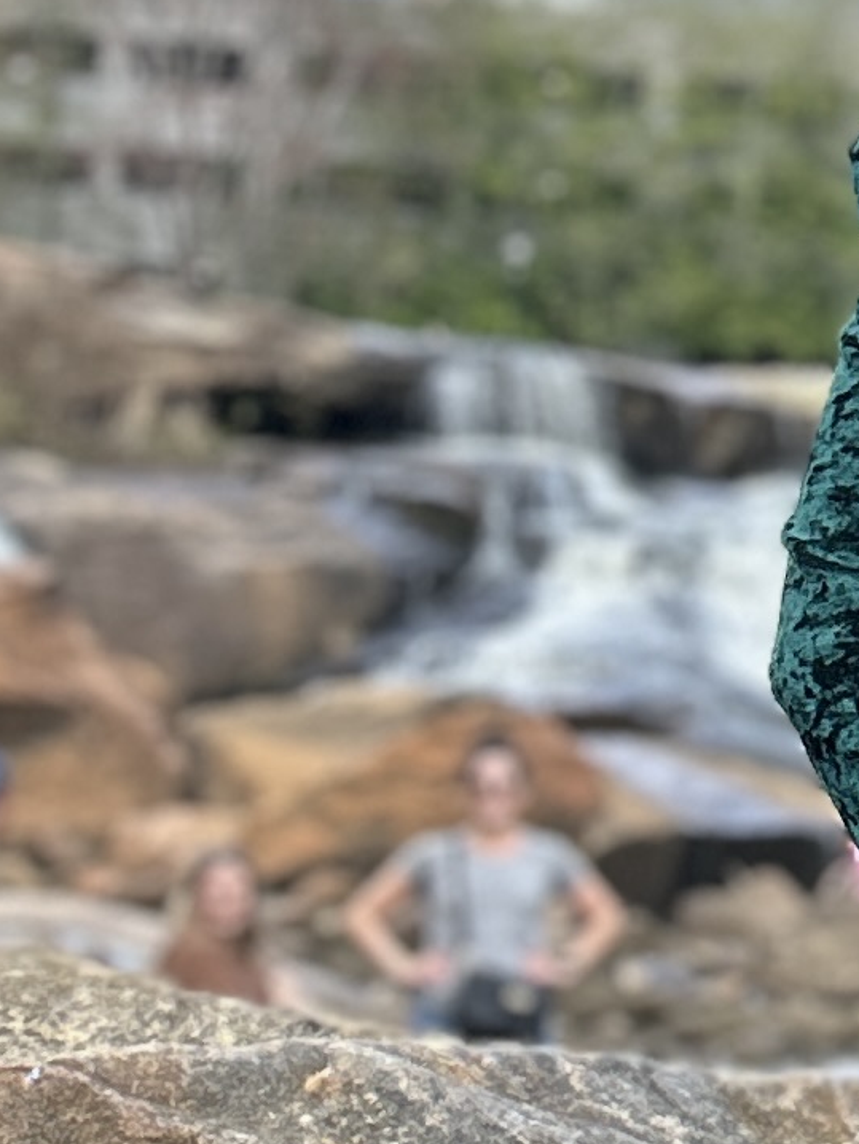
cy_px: 322
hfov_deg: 9.1
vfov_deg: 13.5
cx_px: 2120
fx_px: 4828
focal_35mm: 146
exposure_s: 1/1597
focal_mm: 5.7
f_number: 1.5
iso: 50
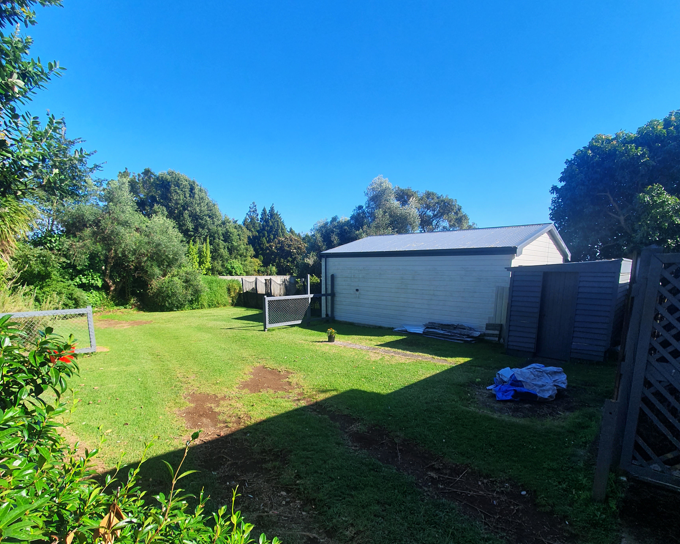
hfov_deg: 89.6
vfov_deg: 75.6
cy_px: 341
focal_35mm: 17
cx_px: 340
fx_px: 342
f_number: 2.2
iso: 50
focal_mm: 1.8
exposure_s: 1/612
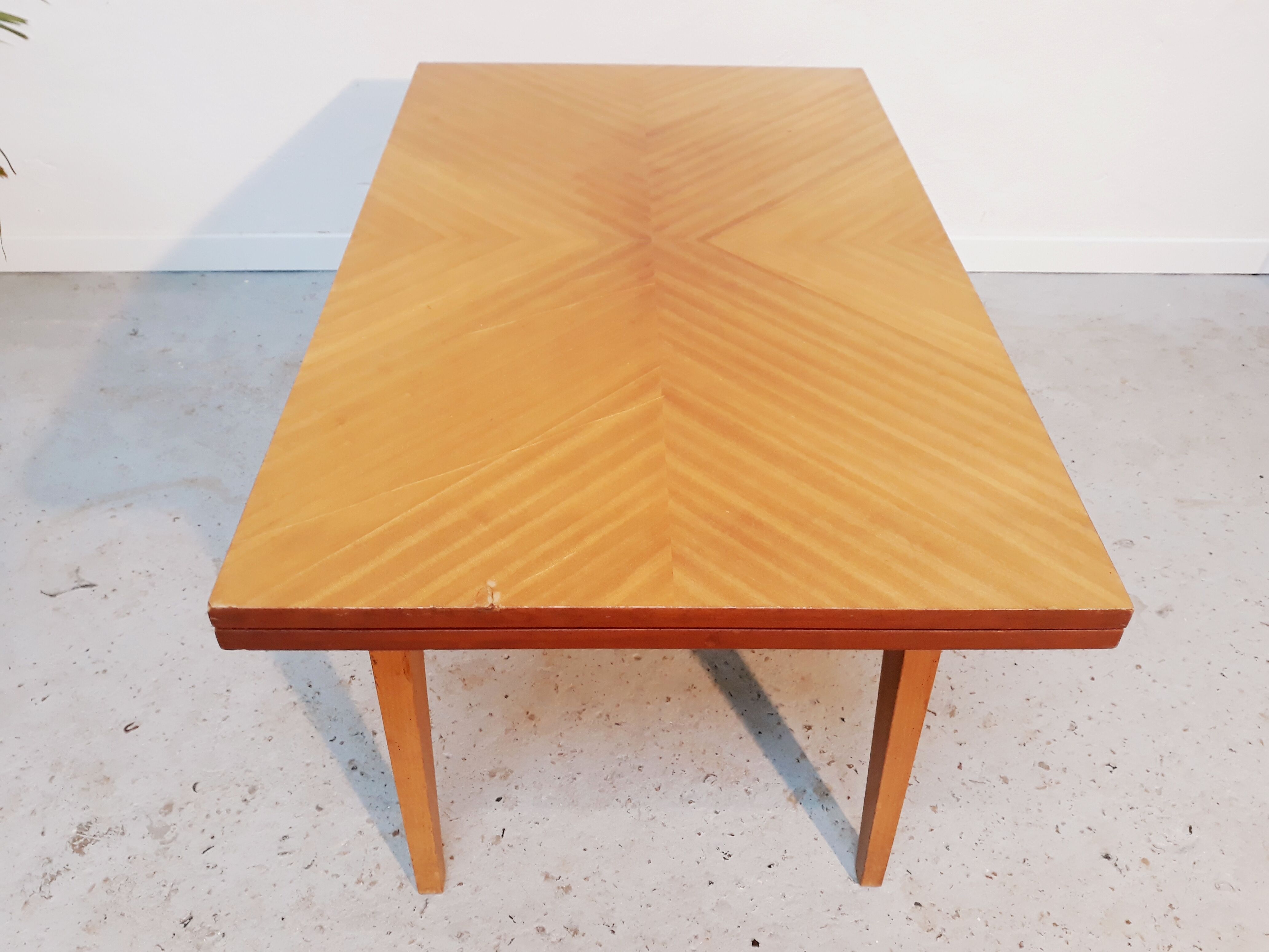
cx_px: 634
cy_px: 476
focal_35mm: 27
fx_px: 990
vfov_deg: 51.4
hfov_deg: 65.3
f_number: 1.7
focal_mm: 3.71
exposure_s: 1/33
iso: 125
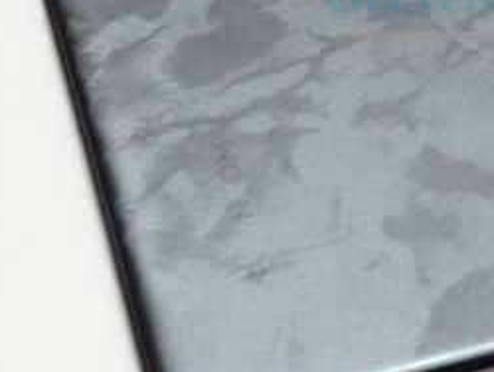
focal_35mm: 203
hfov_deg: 9.7
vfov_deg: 7.3
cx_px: 518
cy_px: -12
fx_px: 2900
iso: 1000
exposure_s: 1/100
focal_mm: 6.06
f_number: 1.6
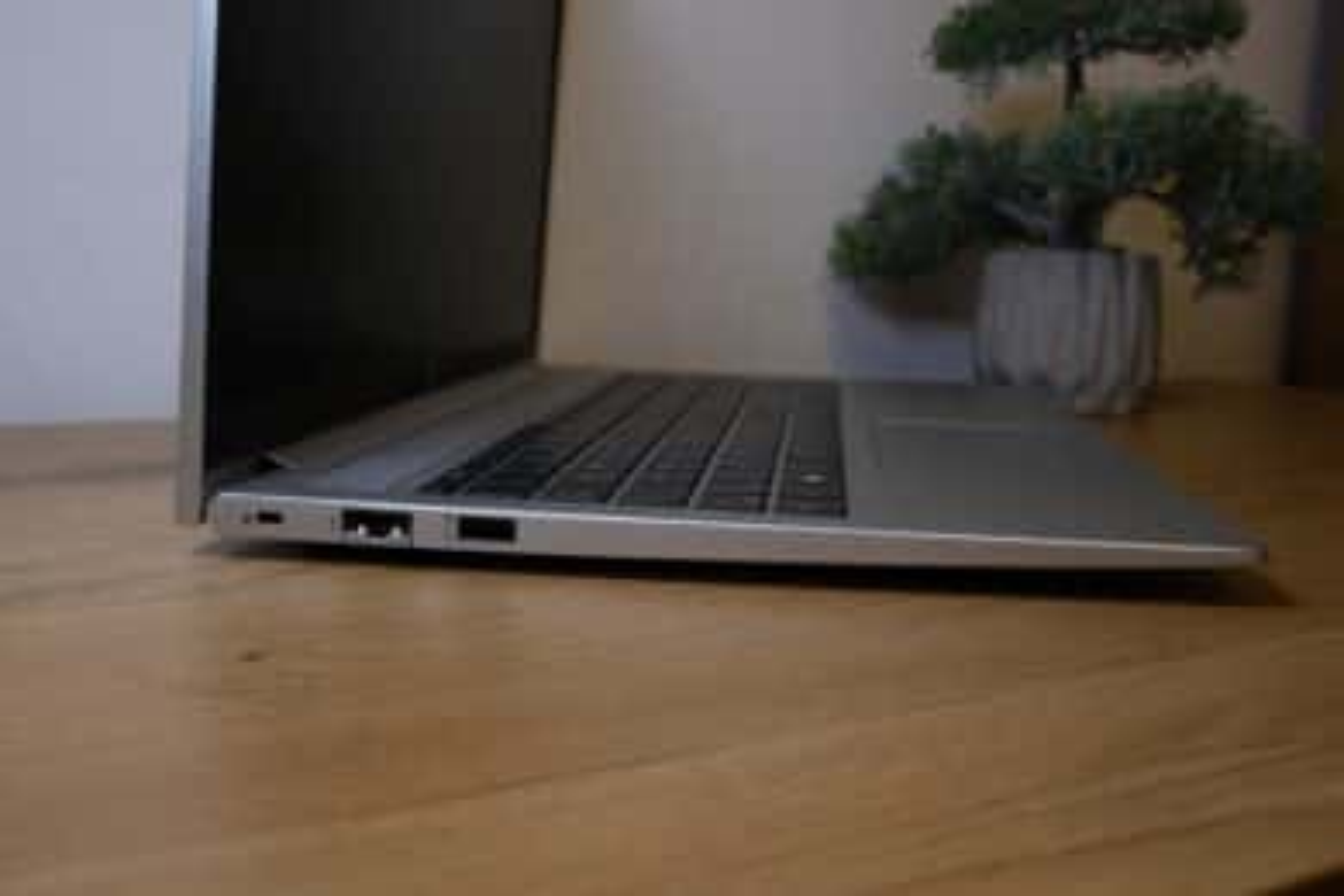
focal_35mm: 35
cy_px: 448
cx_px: 672
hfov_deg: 54.4
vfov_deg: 37.9
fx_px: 1307
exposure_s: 1/34
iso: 800
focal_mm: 23.4
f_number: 8
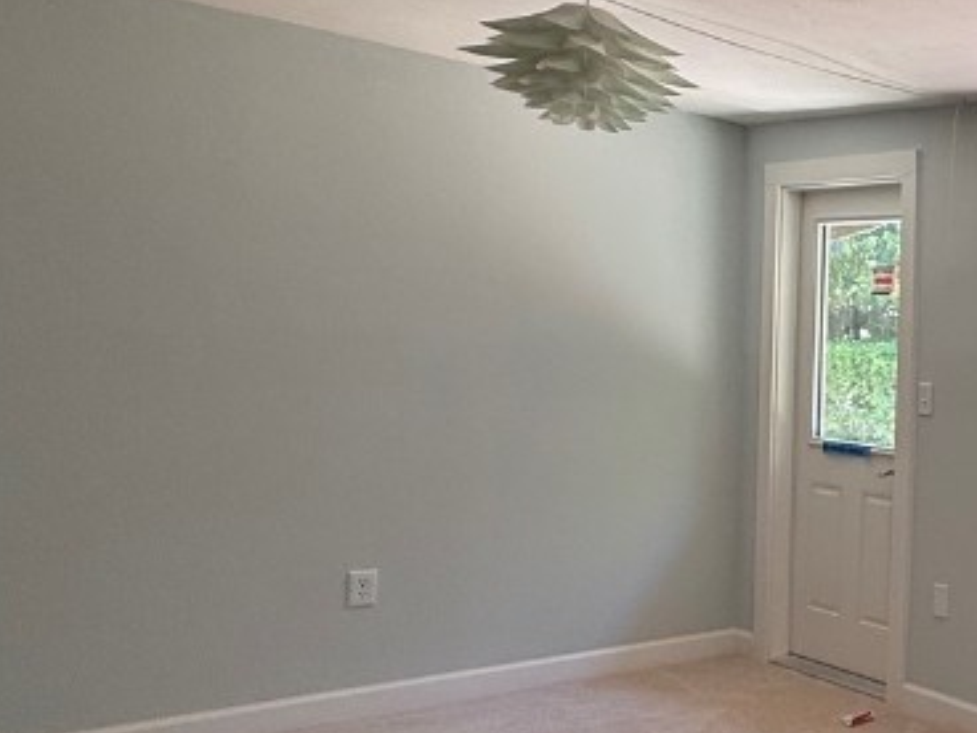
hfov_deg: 33.5
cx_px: 1296
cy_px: 412
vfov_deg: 36.8
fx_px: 1101
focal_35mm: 39
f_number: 2.2
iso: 80
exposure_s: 1/99
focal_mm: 2.22
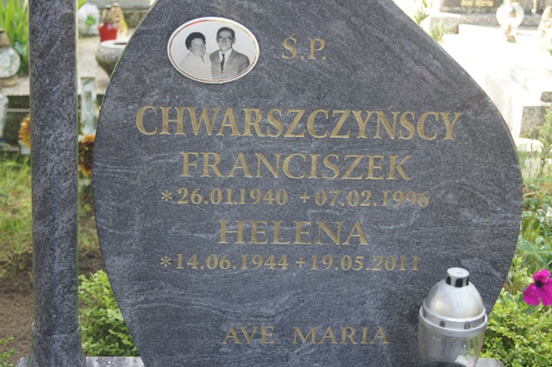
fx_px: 1149
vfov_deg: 18.2
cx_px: 276
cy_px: 184
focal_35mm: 75
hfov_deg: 27.0
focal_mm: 50
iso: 250
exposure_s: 1/80
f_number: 5.6
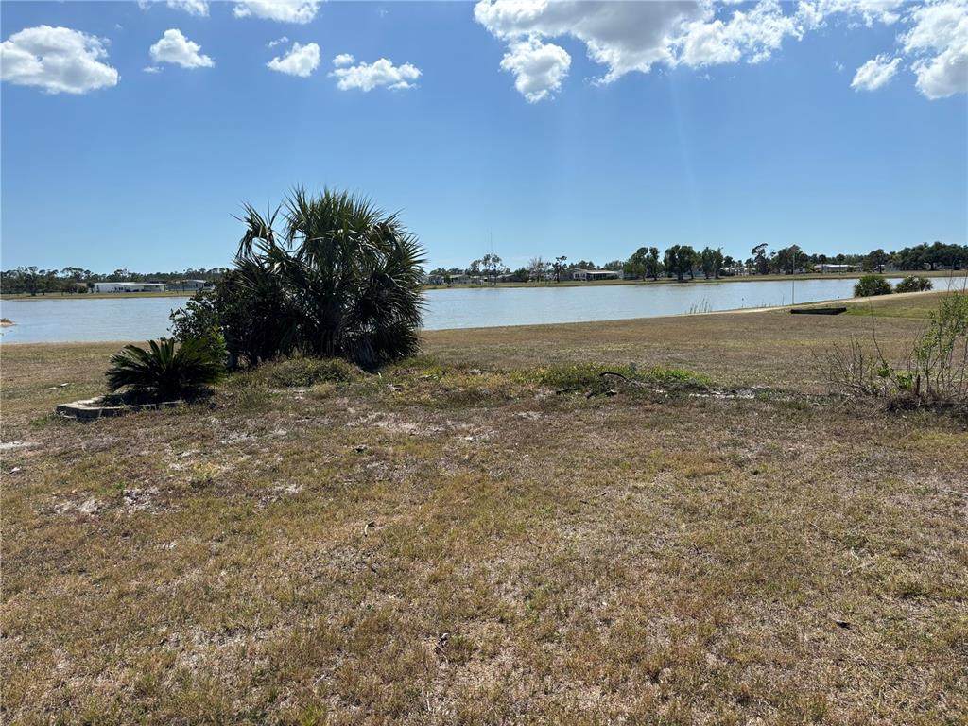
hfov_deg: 67.3
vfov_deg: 53.1
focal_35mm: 26
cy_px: 363
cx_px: 484
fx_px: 727
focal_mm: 5.96
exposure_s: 1/5076
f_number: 1.6
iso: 50
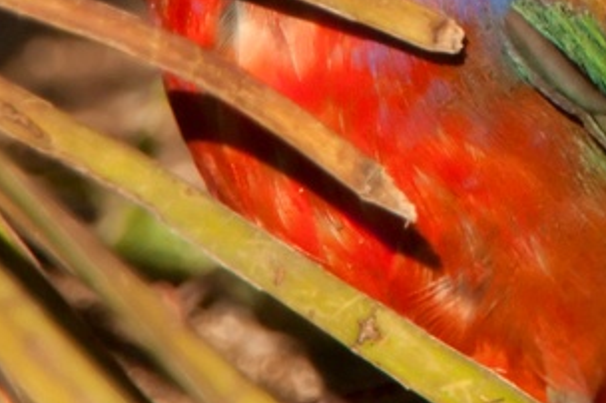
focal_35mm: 3260
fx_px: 54817
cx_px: 698
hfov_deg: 0.6
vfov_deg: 0.4
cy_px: -12
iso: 800
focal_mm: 550
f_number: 6.7
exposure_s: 1/1500
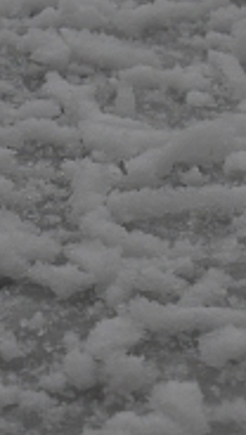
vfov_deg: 10.5
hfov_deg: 6.0
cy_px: -60
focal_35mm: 203
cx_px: 40
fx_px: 2345
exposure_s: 1/250
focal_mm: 38
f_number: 20
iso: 200
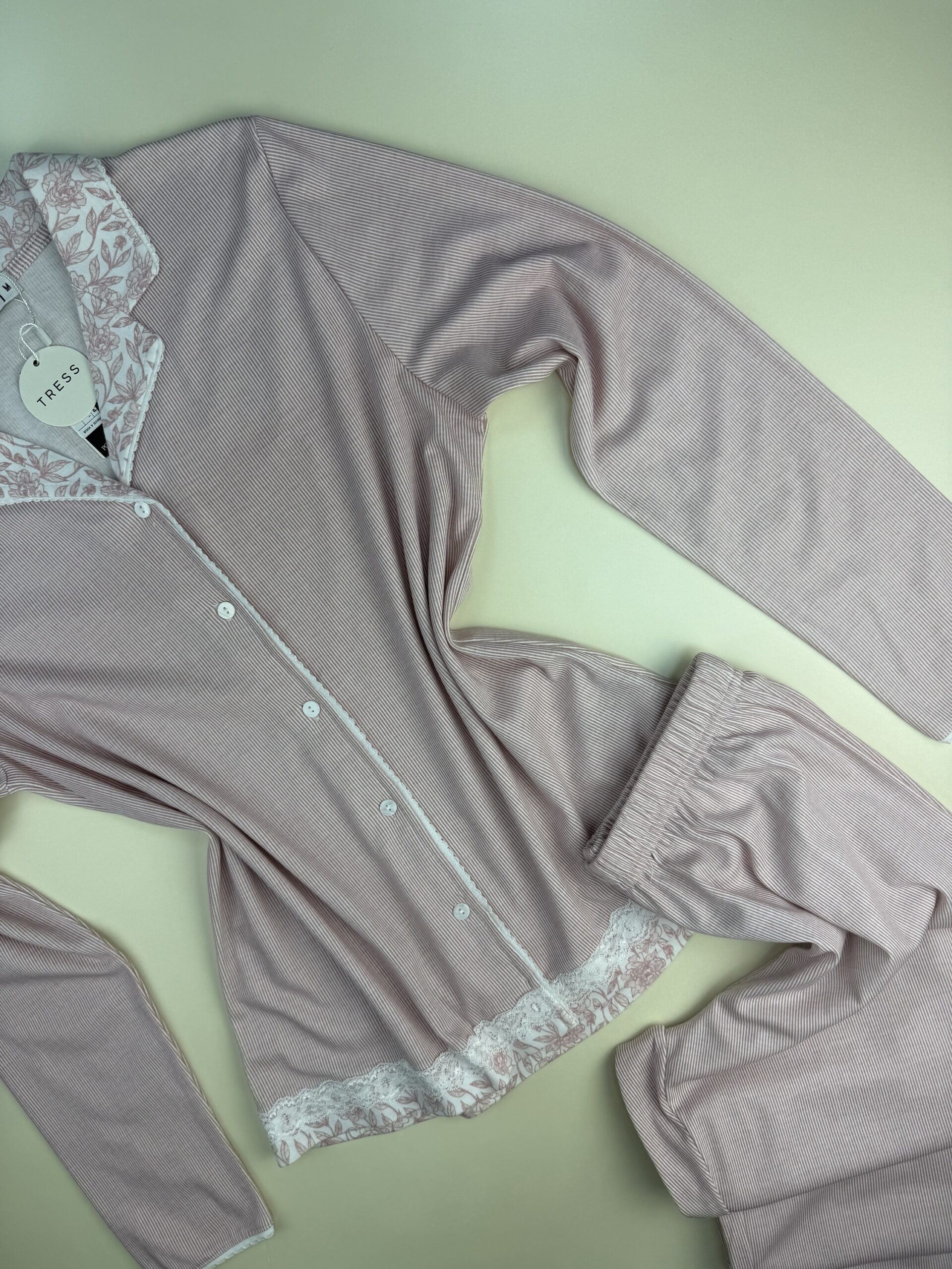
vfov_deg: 71.6
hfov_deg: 56.8
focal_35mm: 24
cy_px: 634
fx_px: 880
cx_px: 476
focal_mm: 6.76
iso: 80
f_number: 1.78
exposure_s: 1/1192
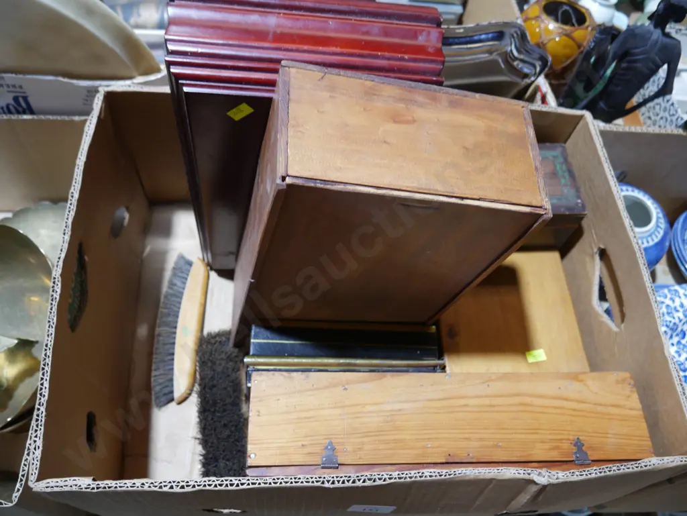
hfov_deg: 63.4
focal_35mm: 28
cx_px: 344
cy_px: 258
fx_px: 556
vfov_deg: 49.8
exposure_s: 1/60
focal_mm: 14
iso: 400
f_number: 3.5
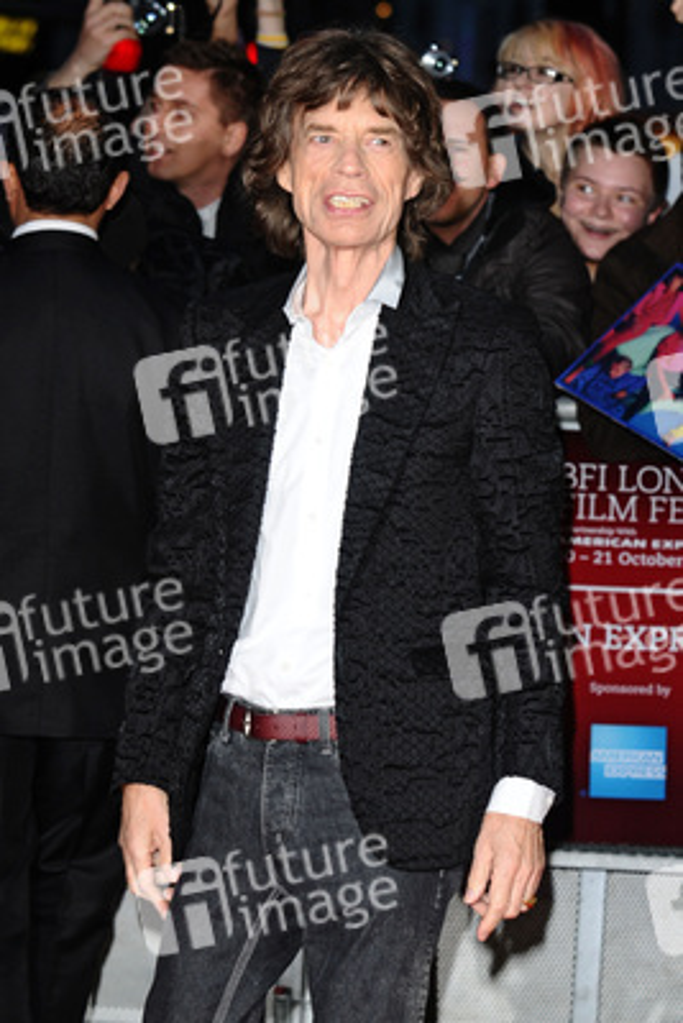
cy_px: 512
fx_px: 3668
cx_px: 342
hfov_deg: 10.6
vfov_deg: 15.9
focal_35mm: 129
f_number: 4.5
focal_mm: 86
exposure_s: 1/160
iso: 320
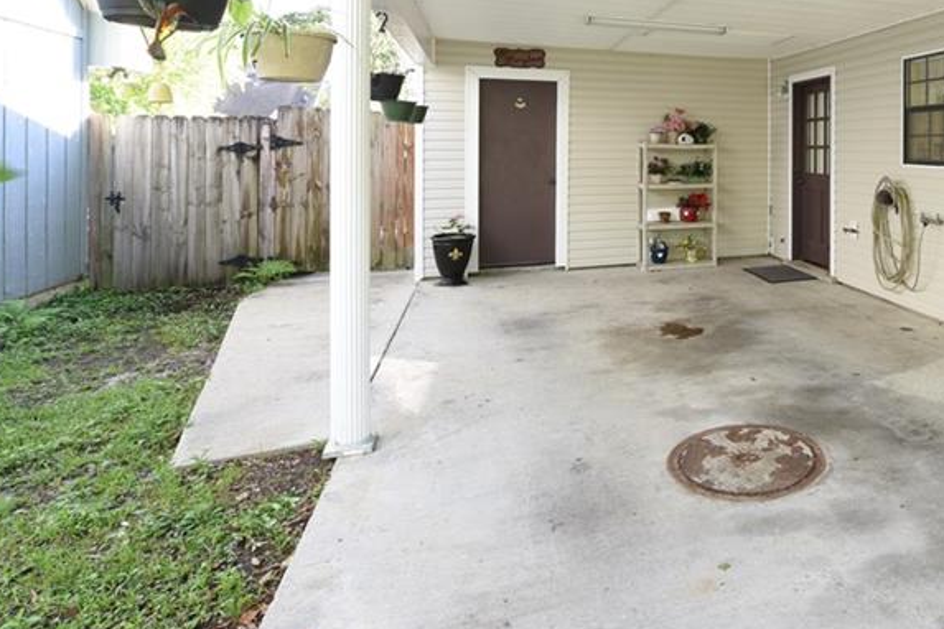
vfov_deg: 49.1
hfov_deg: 63.3
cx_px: 794
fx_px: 656
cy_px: 151
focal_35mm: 25
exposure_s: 1/6
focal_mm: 14
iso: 100
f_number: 8
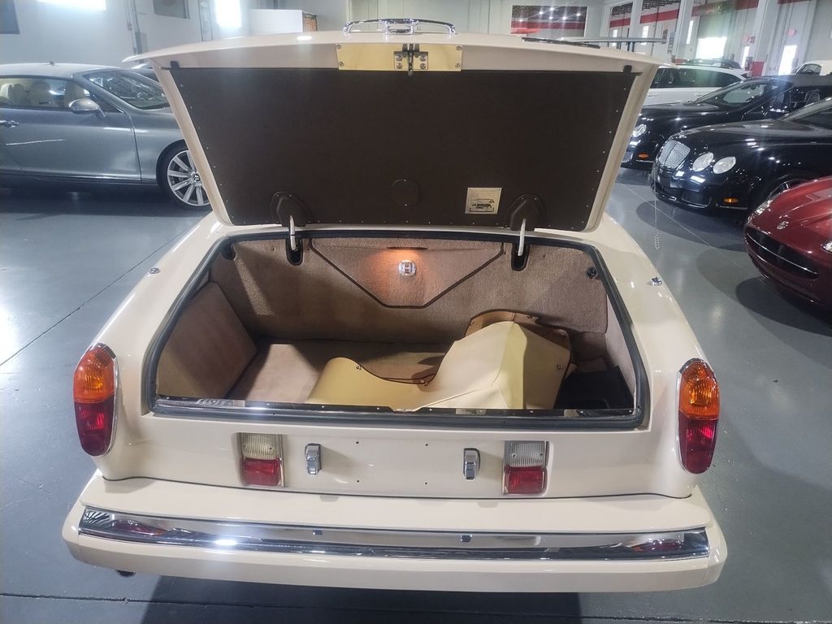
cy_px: 312
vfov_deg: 54.9
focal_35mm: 25
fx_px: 601
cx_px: 416
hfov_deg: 69.4
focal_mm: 4.71
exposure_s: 1/120
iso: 195
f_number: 1.7
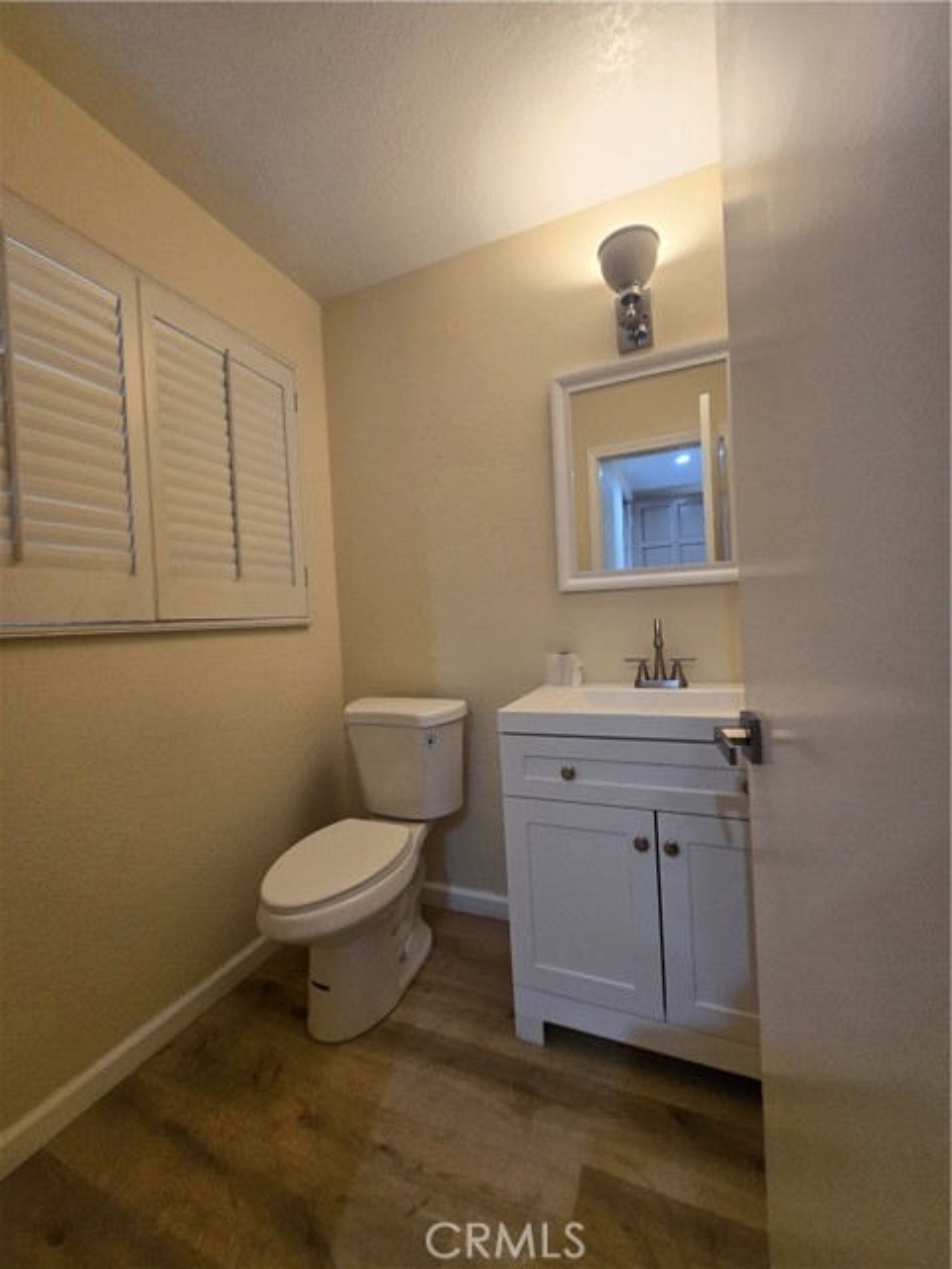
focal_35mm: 13
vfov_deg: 106.2
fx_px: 477
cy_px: 634
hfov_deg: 89.9
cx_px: 476
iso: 160
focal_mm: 1.7
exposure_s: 1/60
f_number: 2.2
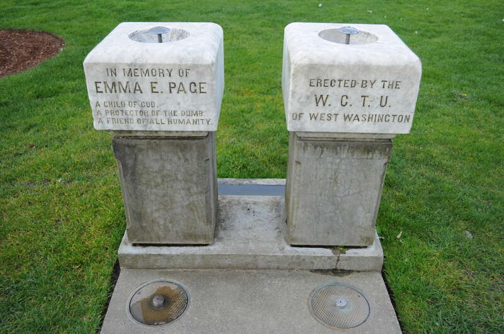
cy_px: 167
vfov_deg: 39.9
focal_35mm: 33
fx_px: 461
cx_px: 252
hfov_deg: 57.3
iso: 200
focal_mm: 22
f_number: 4.5
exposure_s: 1/80
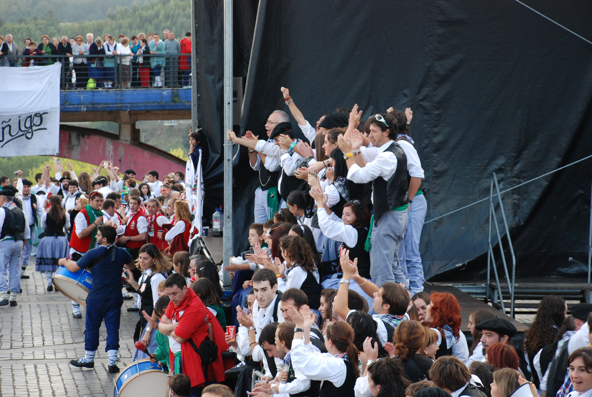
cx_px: 296
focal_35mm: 120
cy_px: 198
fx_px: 1977
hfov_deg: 17.0
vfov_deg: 11.5
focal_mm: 80
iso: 400
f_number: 5.6
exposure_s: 1/60
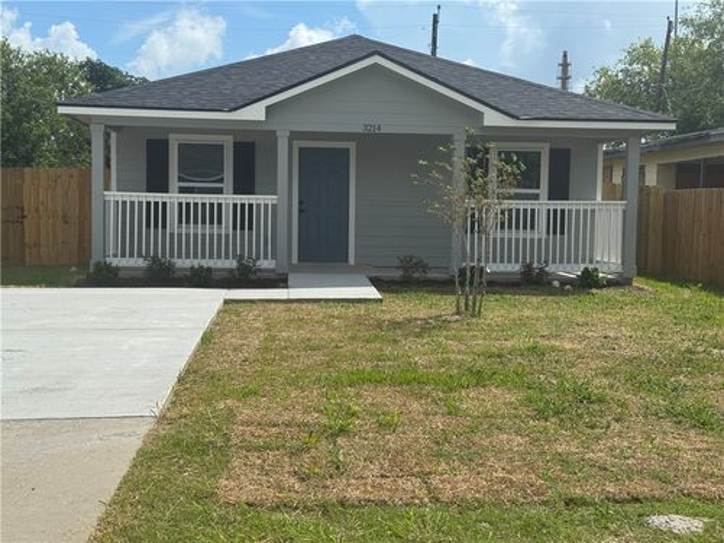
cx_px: 362
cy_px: 272
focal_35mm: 48
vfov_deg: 30.3
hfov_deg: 39.7
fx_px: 1004
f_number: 1.78
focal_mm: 6.76
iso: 64
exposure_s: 1/7092
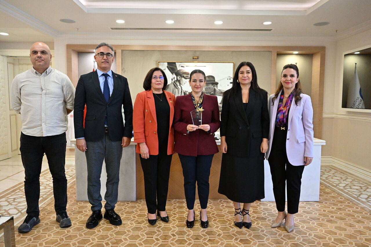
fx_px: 288
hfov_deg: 65.5
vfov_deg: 46.4
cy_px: 124
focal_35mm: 28
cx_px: 186
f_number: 3.2
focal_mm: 28
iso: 4000
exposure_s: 1/320
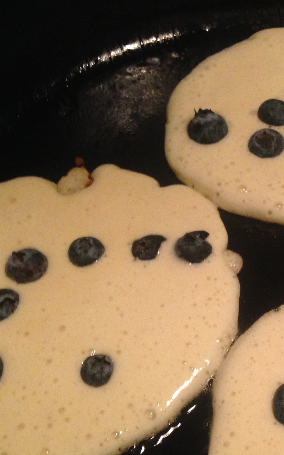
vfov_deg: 33.9
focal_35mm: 60
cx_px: 266
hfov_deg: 21.1
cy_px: 266
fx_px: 743
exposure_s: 1/20
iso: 250
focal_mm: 4.12
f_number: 2.4
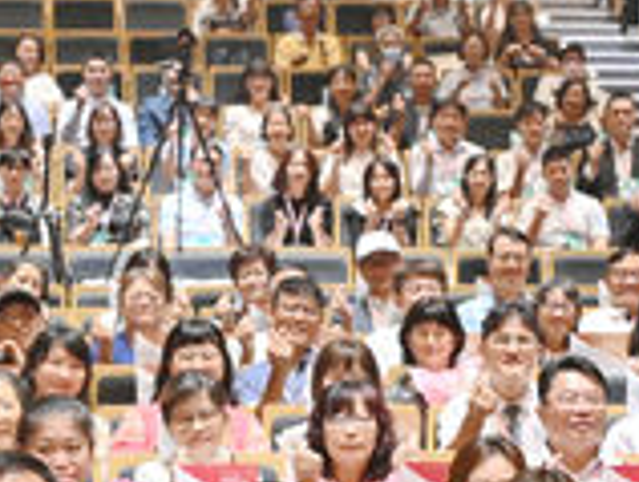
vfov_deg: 10.9
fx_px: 2496
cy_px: 510
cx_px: 259
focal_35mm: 135
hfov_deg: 14.6
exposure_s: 1/60
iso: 2500
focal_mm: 37
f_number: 4
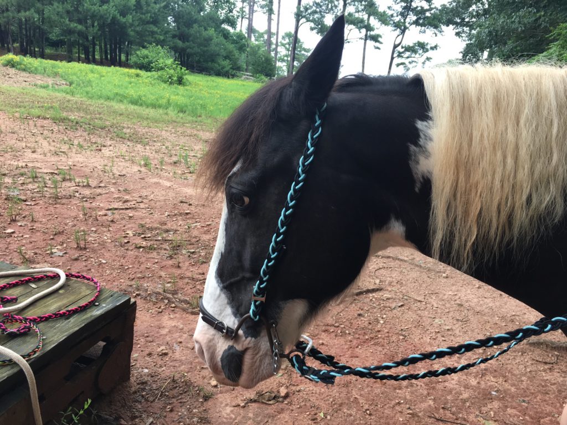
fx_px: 475
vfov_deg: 48.2
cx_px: 284
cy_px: 212
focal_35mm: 29
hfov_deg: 61.7
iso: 32
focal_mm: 4.15
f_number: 2.2
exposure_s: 1/120
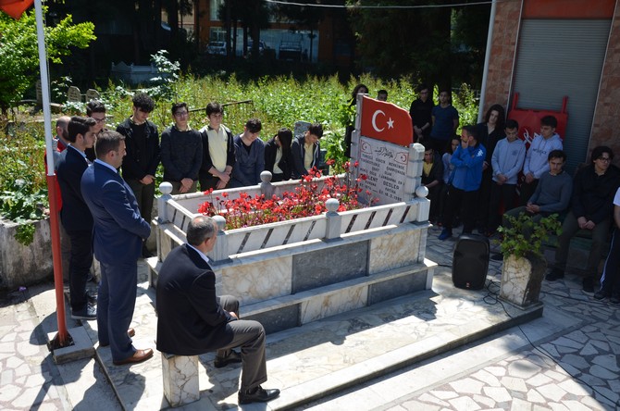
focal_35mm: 32
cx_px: 310
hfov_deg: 59.6
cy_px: 206
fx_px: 541
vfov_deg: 41.6
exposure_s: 1/320
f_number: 9
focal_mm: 21
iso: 100
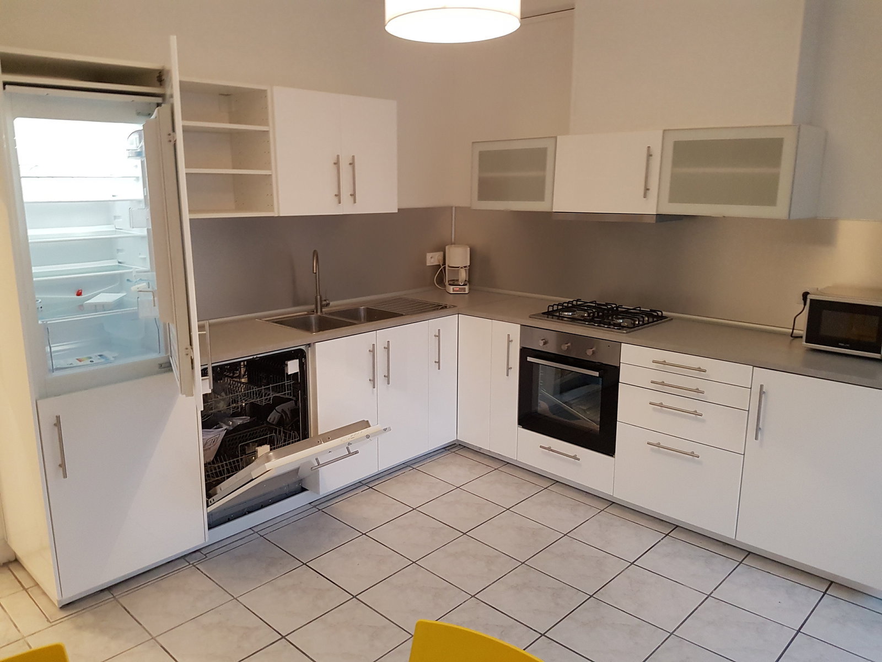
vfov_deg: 53.1
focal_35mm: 26
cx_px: 441
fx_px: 662
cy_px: 331
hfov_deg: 67.3
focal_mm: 4.2
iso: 250
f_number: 1.7
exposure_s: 1/20
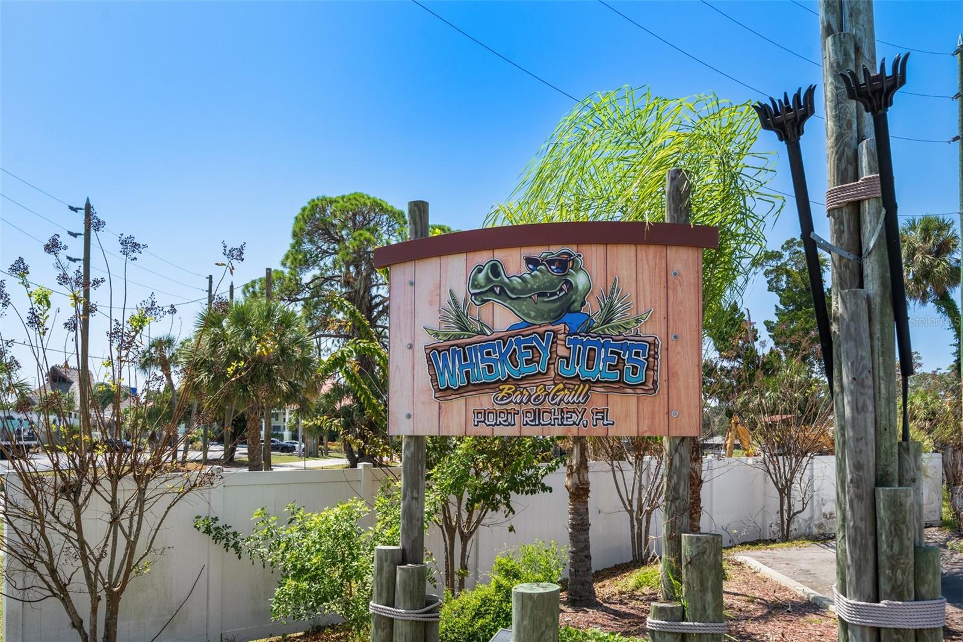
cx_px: 482
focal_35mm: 29
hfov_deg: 63.7
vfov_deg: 44.9
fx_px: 776
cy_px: 321
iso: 320
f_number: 8
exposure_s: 1/640
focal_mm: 29
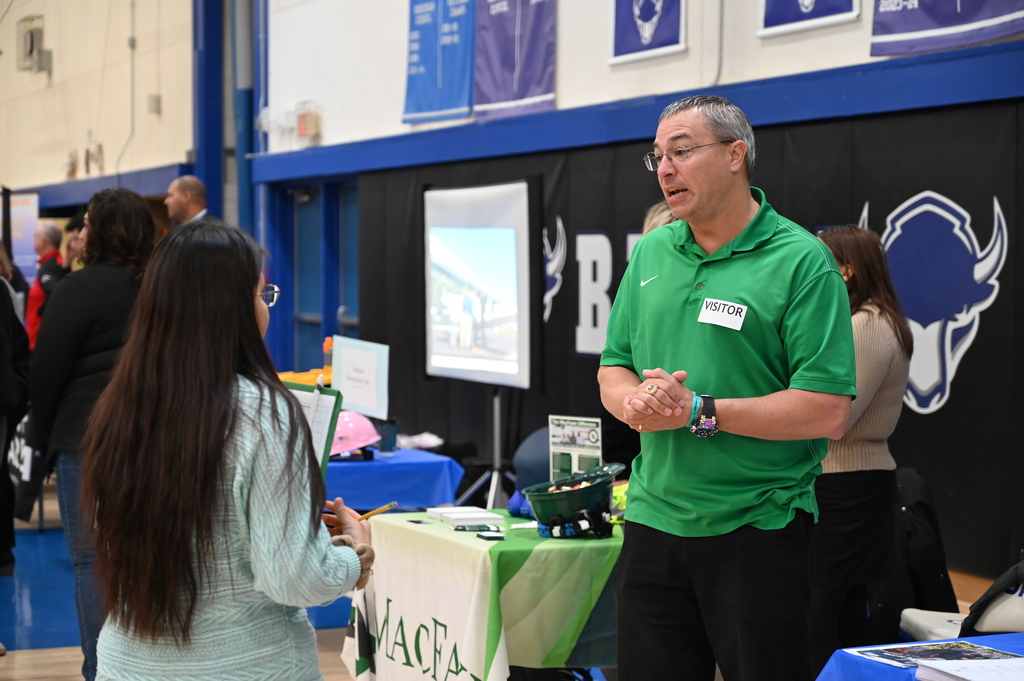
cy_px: 340
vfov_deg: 19.4
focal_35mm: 70
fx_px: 1989
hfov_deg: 28.9
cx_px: 512
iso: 2500
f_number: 4
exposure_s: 1/125
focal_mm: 70
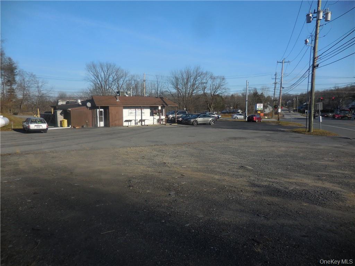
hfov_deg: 69.4
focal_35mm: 25
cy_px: 133
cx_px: 178
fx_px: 256
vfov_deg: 54.9
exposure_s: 1/2000
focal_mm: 4.5
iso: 125
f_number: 3.3
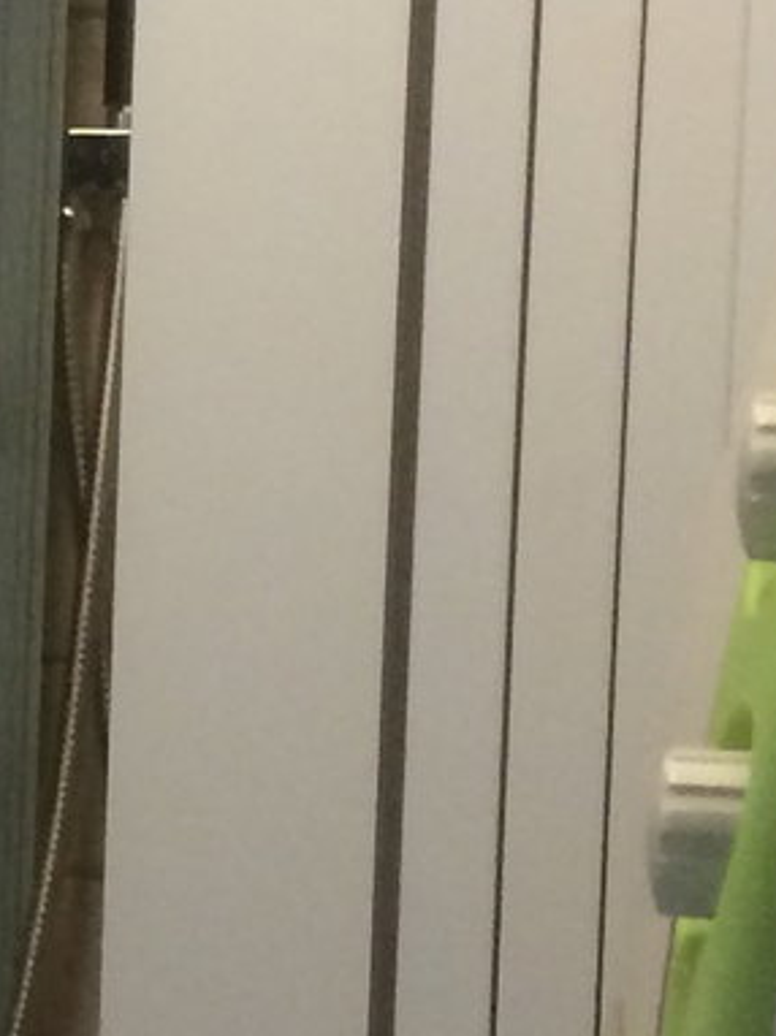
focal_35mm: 162
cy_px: 826
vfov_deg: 12.2
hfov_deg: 8.3
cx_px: -1137
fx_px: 4848
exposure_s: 1/33
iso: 160
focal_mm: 4.15
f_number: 2.2
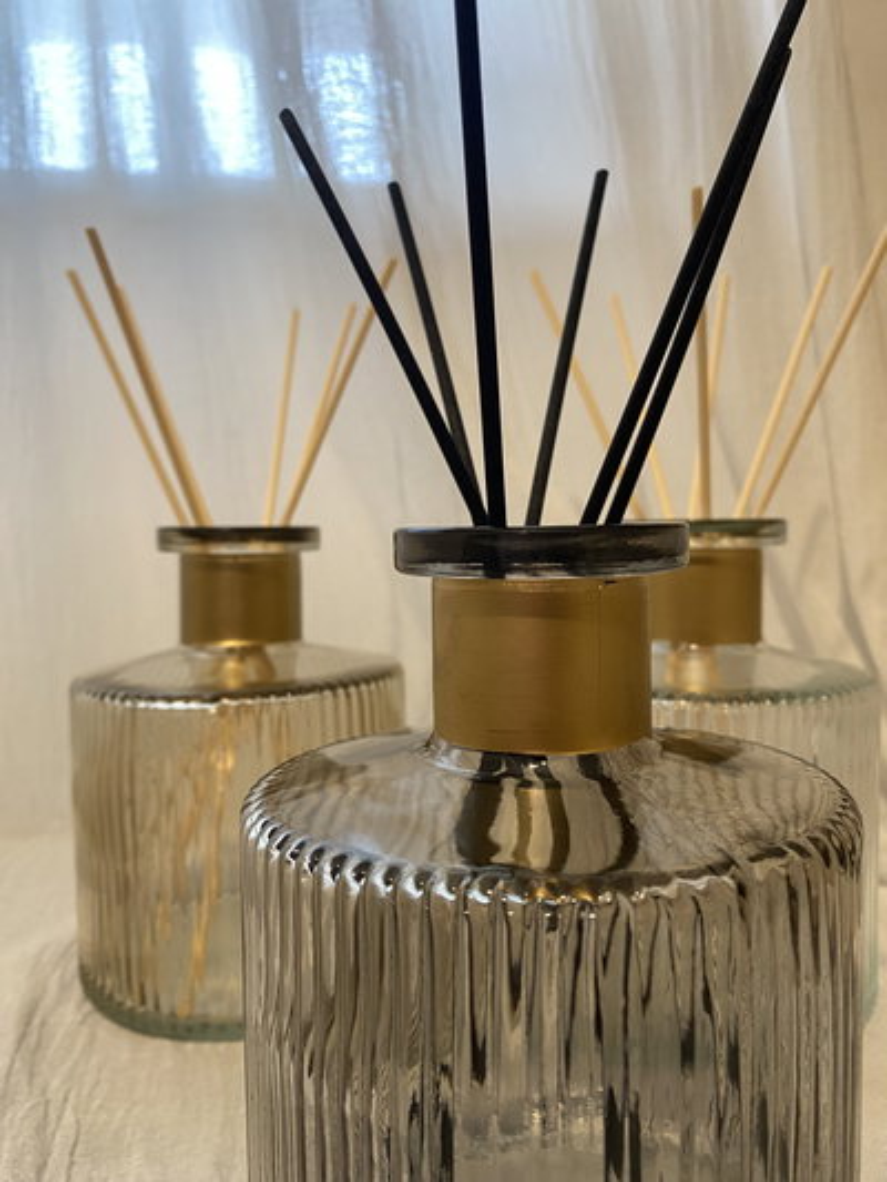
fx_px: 888
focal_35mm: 26
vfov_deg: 67.3
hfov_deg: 53.1
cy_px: 591
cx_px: 444
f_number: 1.8
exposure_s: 1/50
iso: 250
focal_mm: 4.25
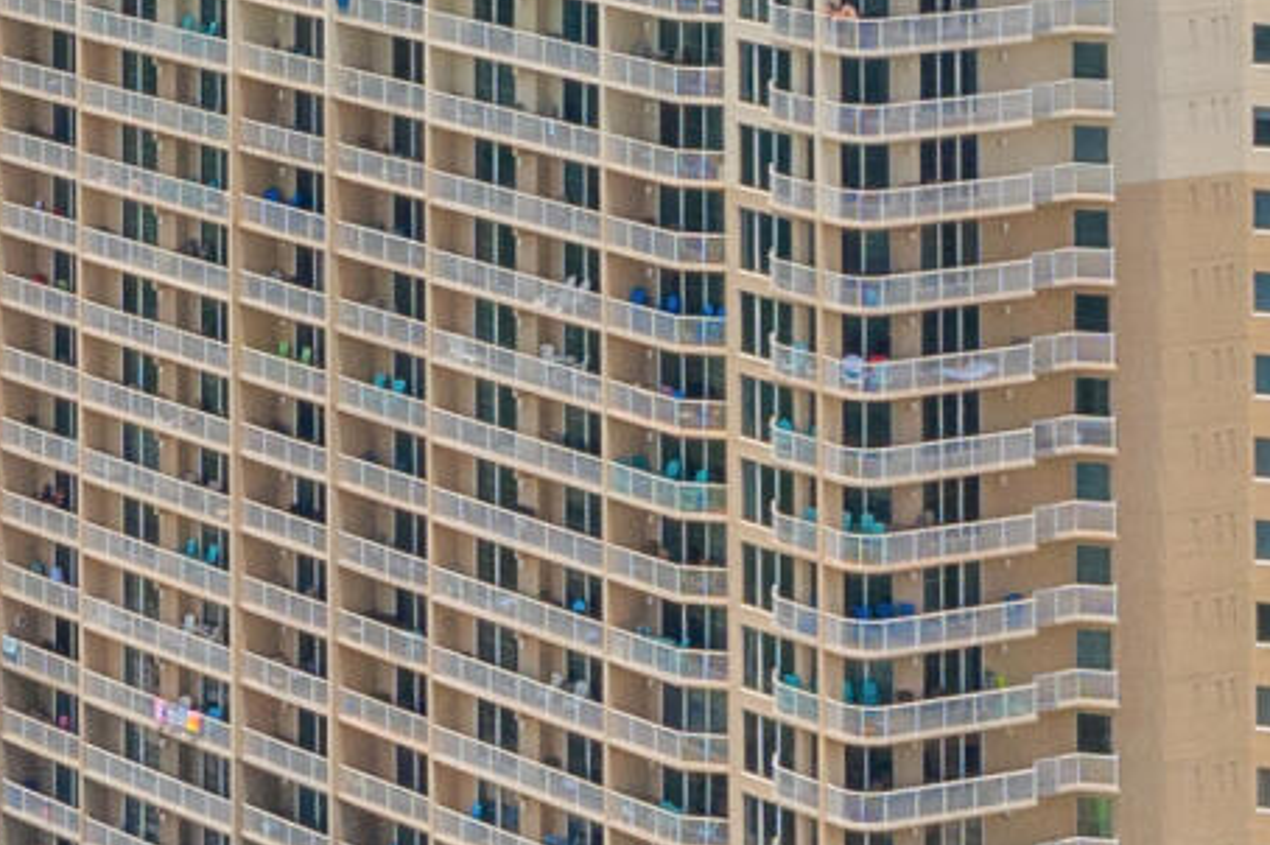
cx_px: -1239
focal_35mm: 185
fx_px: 6521
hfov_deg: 10.3
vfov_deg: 7.4
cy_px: 132
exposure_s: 1/500
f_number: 6.3
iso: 100
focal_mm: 10.26
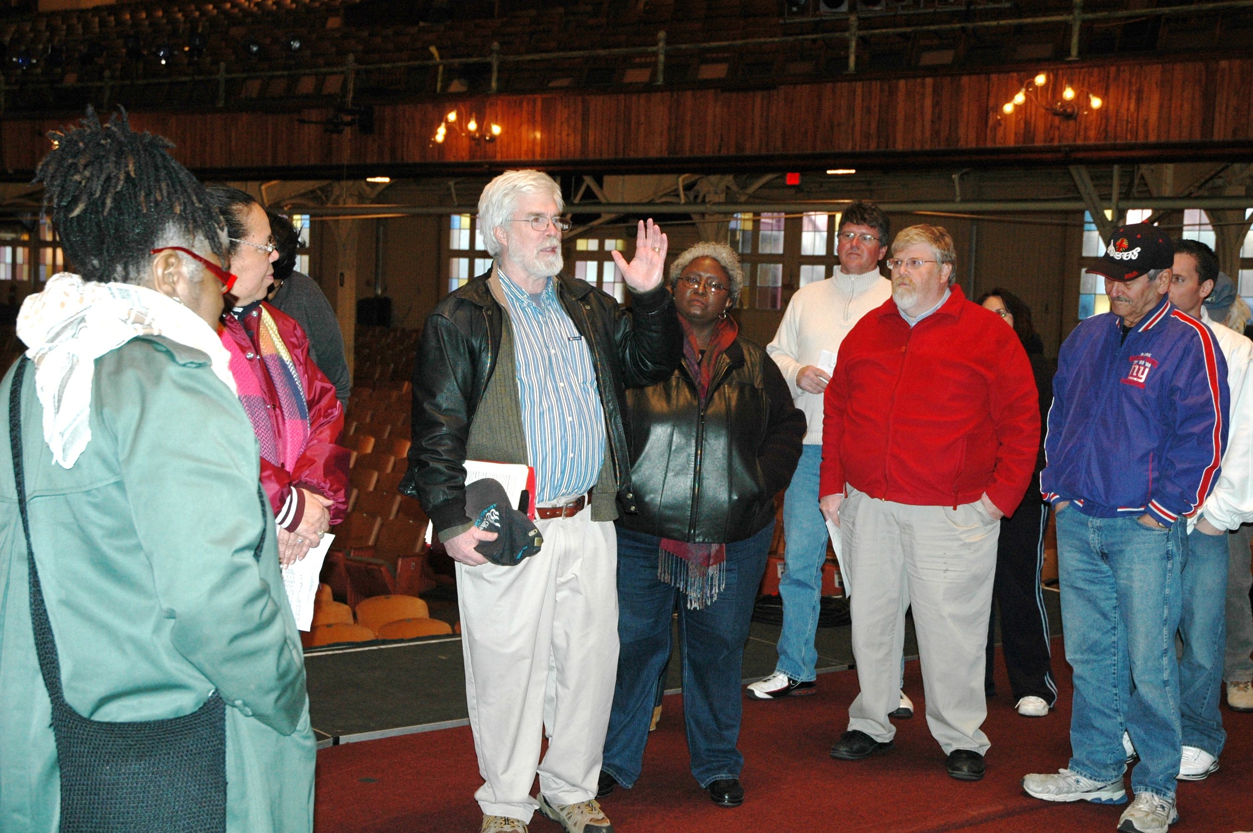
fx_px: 1826
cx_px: 626
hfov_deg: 37.9
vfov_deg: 25.7
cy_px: 416
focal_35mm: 52
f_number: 4.2
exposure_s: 1/60
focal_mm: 35
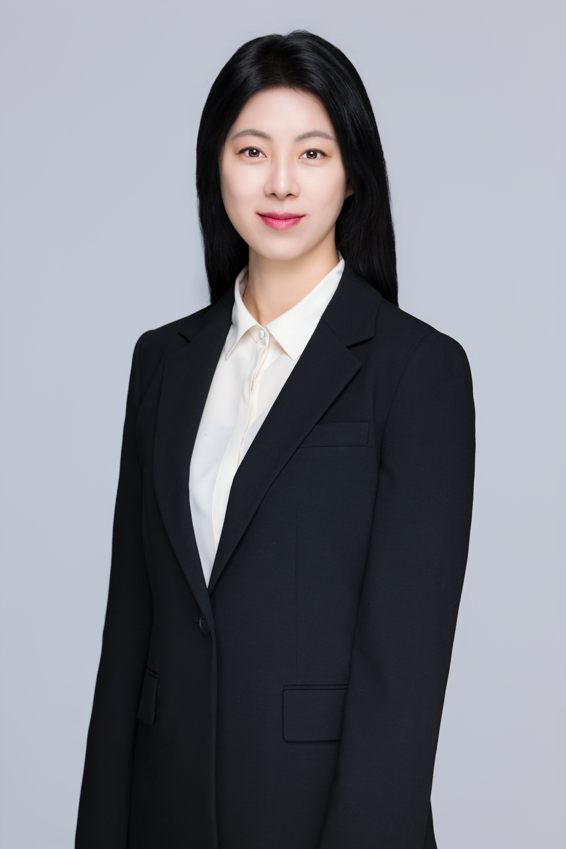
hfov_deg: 10.2
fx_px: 3184
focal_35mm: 135
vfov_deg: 15.2
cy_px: 424
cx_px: 283
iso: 64
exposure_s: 1/160
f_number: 5.6
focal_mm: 135
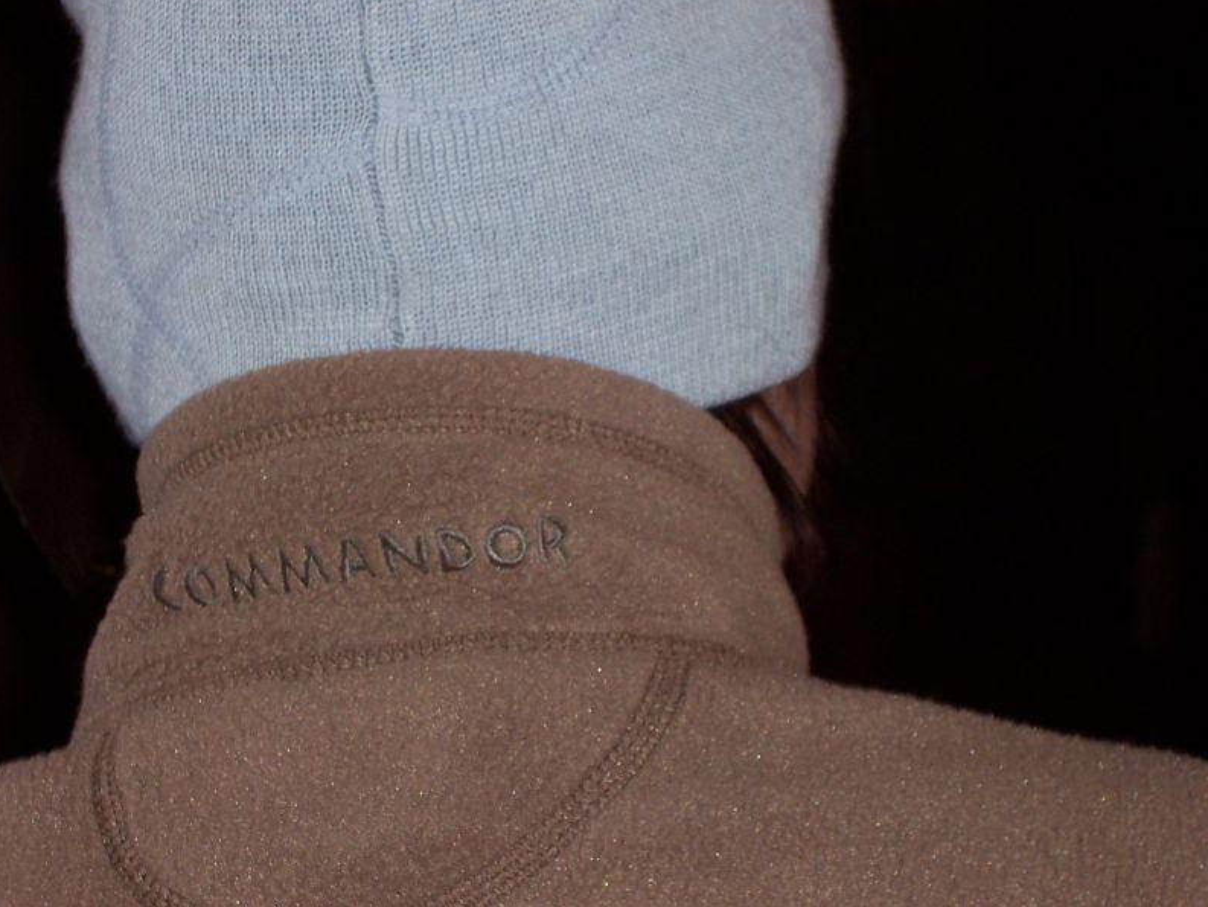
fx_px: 3909
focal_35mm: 112
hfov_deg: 17.6
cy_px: 453
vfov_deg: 13.2
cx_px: 602
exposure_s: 1/90
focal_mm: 16.8
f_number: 4.8
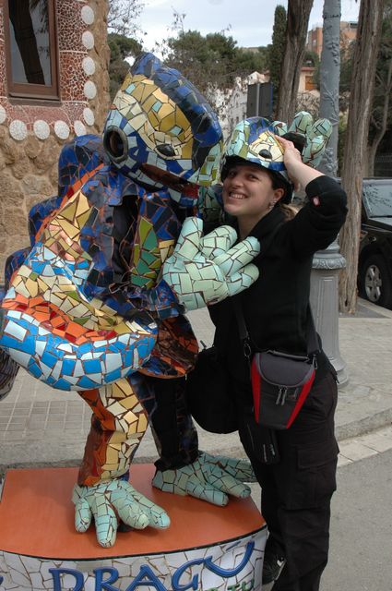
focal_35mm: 36
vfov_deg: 53.2
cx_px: 196
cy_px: 296
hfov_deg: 36.8
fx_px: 590
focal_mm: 24
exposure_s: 1/250
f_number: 8
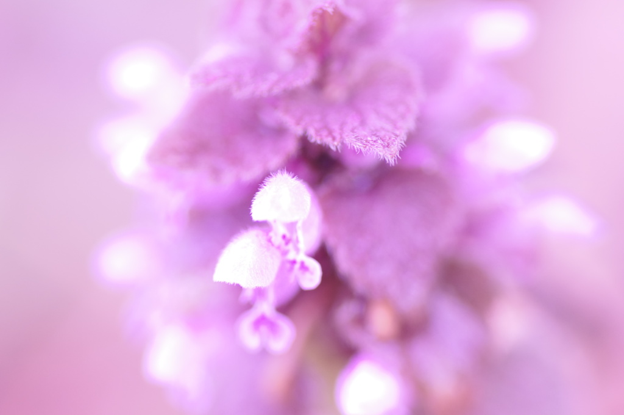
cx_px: 312
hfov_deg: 15.2
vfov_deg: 10.1
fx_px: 2337
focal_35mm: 135
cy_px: 208
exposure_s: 1/40
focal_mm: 90
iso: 800
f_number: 2.8
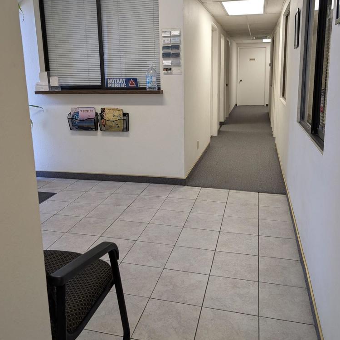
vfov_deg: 55.3
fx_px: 322
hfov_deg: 55.6
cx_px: 172
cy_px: 141
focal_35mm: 29
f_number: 1.68
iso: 153
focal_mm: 6.9
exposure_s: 1/120
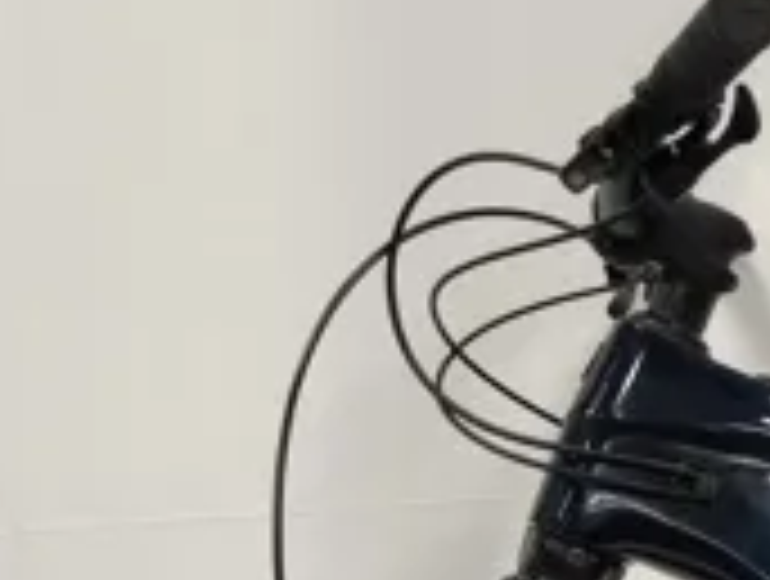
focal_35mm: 126
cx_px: 1067
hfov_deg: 14.8
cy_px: 814
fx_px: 2809
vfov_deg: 11.4
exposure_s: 1/50
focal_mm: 4.75
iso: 640
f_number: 1.65
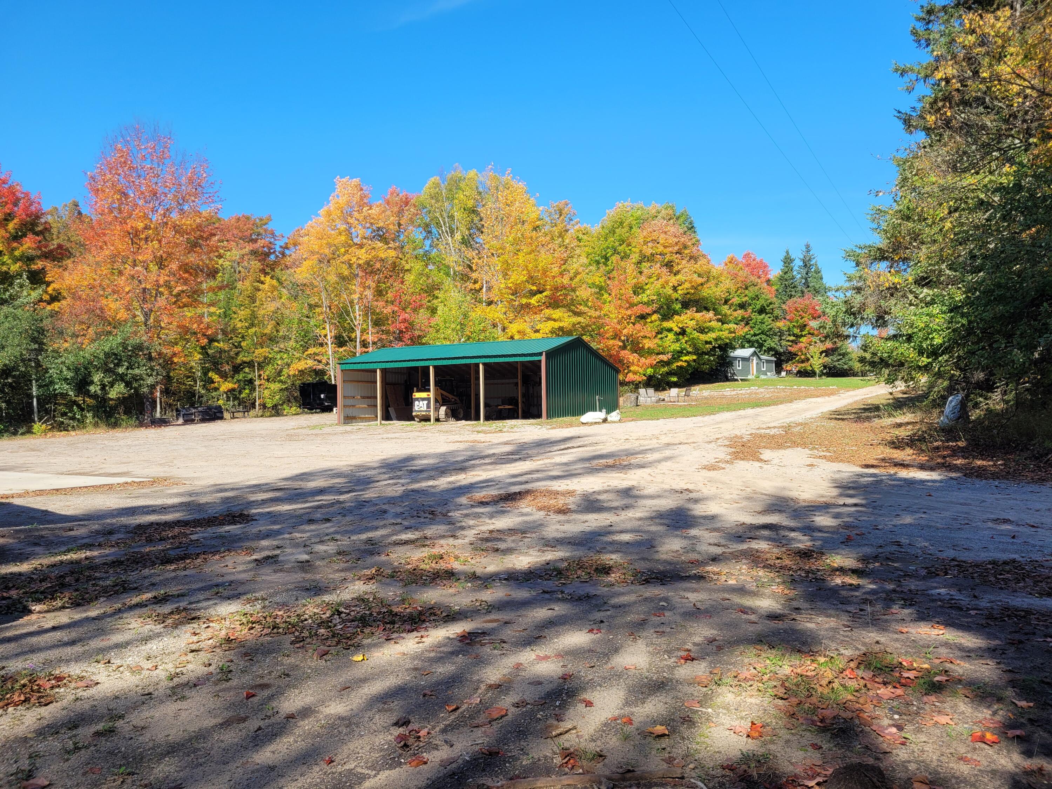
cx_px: 526
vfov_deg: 53.1
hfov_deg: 67.3
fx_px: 790
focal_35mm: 26
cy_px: 394
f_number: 1.8
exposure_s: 1/1199
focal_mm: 5.4
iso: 40
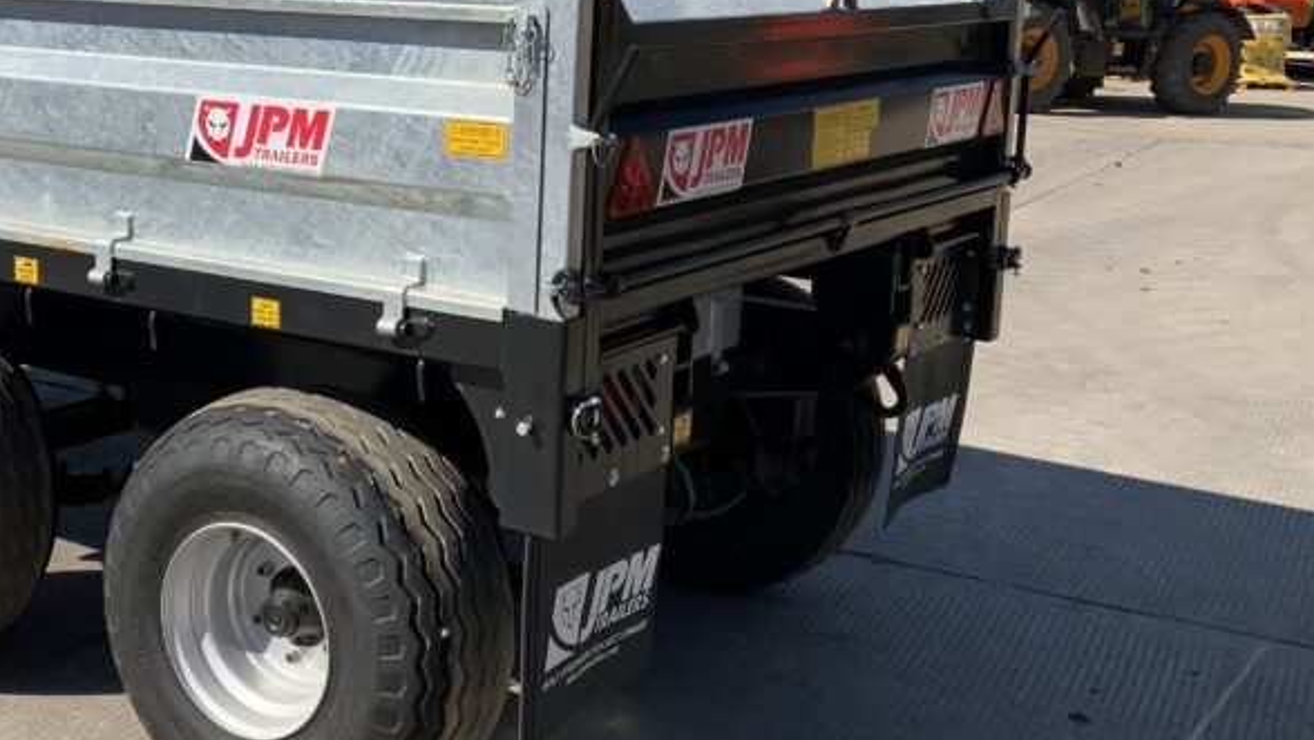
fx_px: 1917
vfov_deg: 21.8
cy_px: 257
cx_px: 317
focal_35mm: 55
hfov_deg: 36.9
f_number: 1.8
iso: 16
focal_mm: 3
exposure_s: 1/2058
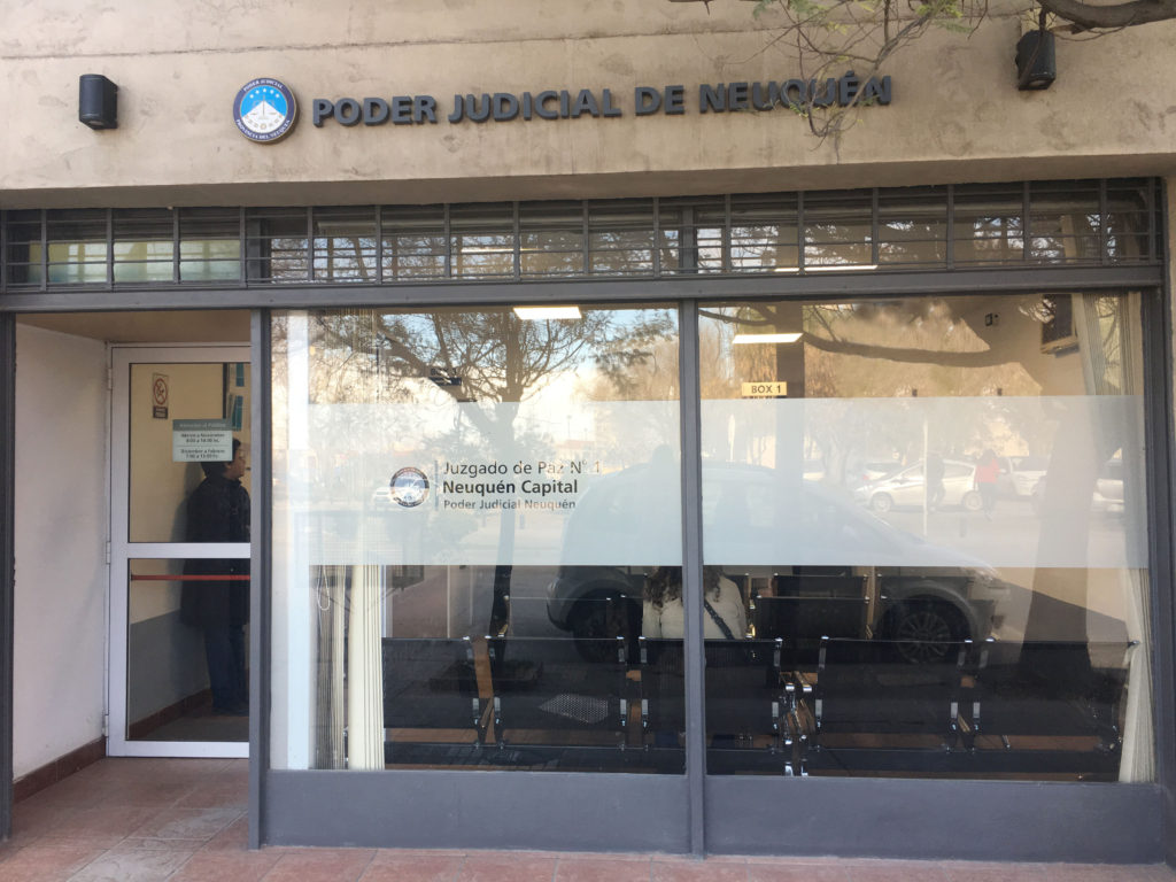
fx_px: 985
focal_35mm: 29
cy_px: 441
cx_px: 588
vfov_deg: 48.2
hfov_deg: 61.7
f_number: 2.2
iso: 40
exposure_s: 1/100
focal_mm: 4.15
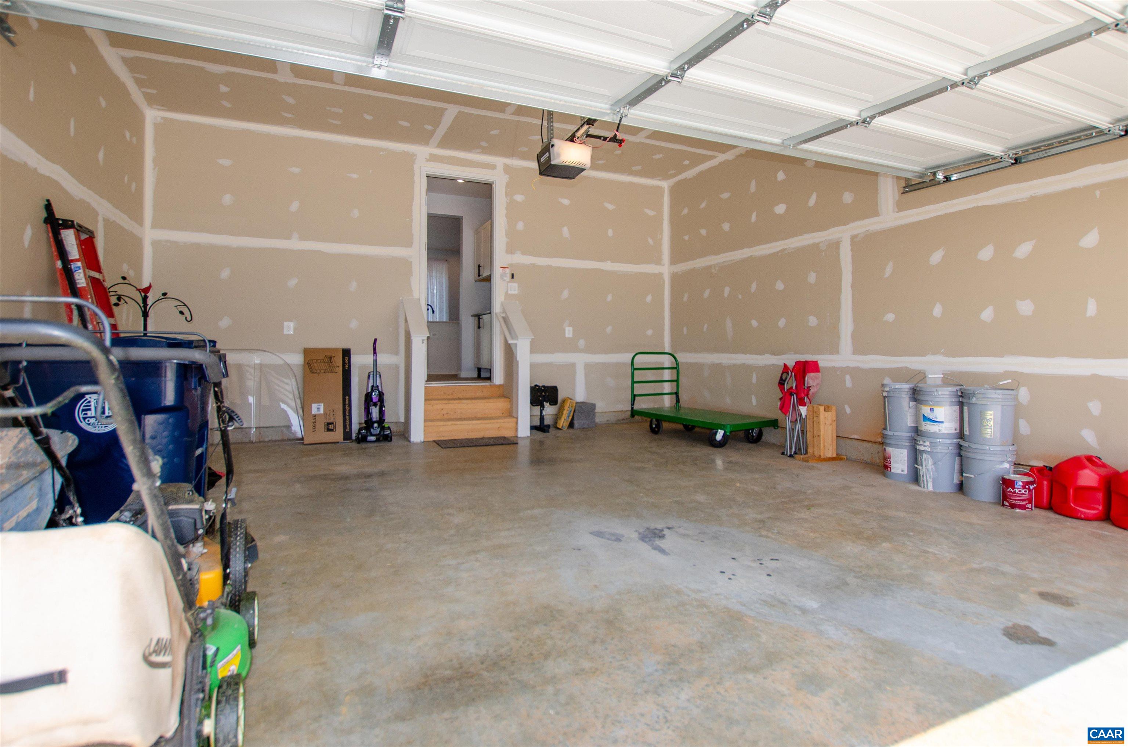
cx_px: 564
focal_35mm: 15
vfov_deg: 77.1
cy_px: 374
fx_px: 469
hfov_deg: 100.5
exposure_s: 1/250
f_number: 4.5
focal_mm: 10
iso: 100
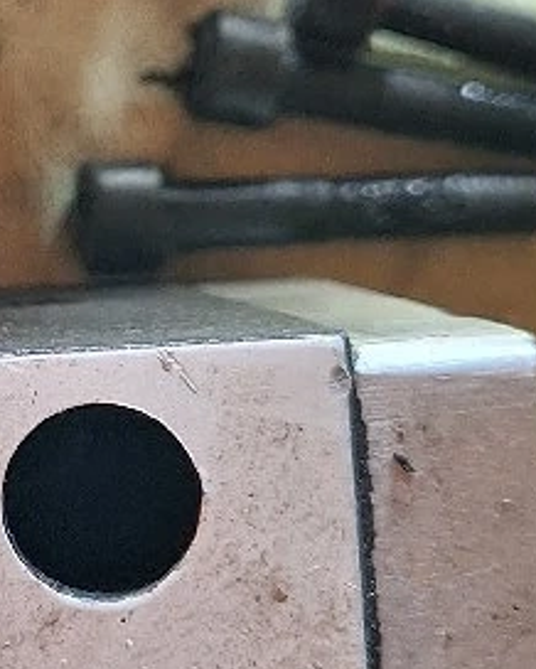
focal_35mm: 110
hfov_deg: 13.1
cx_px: -305
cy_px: 176
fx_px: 2179
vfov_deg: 17.4
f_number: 1.8
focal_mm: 5.54
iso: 250
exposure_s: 1/33
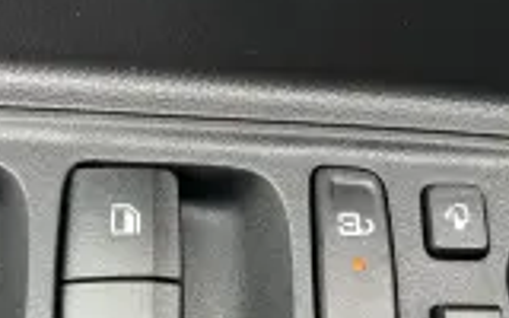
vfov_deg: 20.6
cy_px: 280
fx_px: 860
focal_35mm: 62
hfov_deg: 32.8
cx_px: 181
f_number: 1.5
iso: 80
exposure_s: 1/121
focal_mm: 5.7
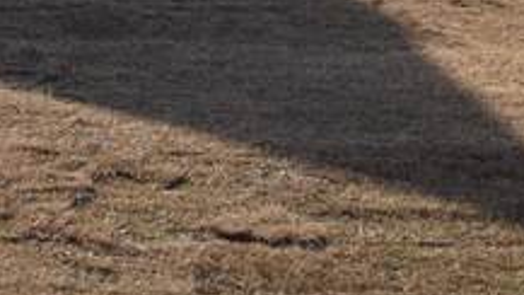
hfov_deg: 11.9
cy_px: -183
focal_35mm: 167
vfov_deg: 7.1
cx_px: -427
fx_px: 2320
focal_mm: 18
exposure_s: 1/200
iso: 100
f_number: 10
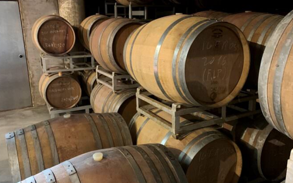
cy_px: 90
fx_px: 256
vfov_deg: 39.4
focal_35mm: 32
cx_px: 143
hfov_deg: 59.6
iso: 640
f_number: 1.8
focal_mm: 4.25
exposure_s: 1/20
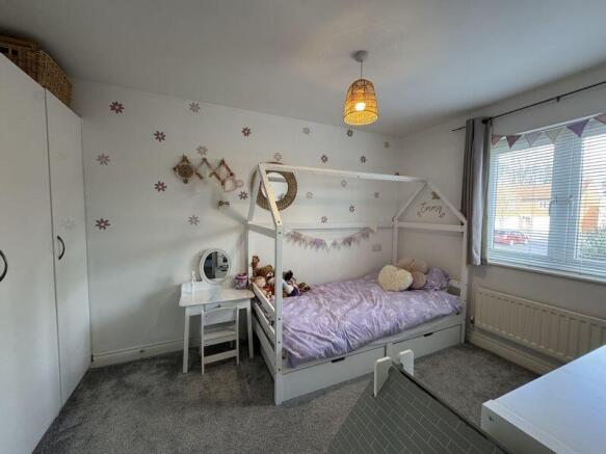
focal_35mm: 14
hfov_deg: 102.1
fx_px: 245
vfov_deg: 85.7
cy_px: 227
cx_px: 303
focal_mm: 2.22
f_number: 2.2
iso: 250
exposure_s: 1/99
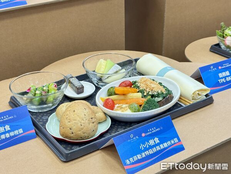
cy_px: 87
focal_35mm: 48
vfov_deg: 30.3
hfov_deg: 39.7
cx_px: 116
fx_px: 320
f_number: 1.78
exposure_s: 1/60
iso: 160
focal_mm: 6.76
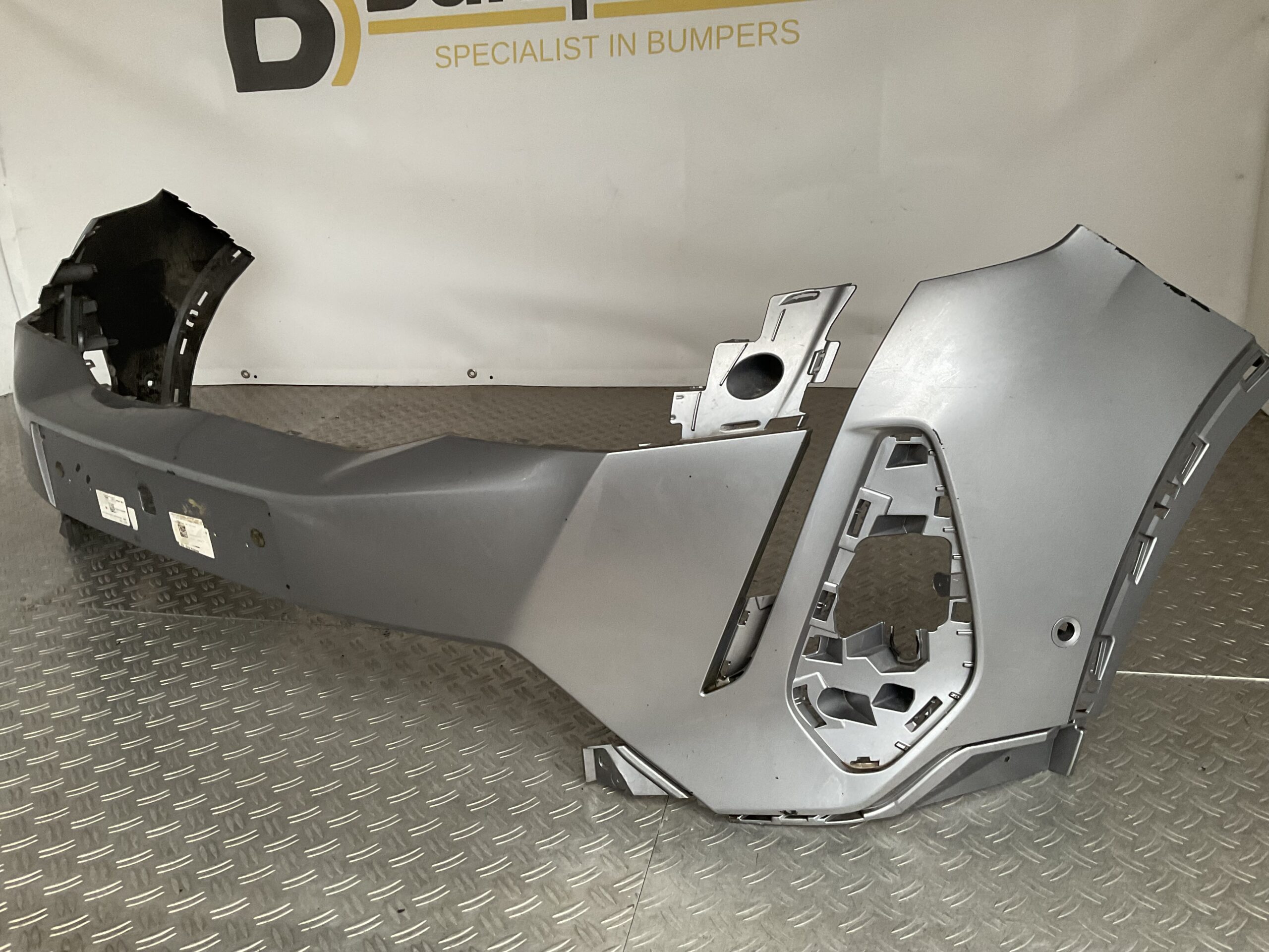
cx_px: 634
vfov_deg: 48.2
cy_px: 476
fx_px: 1063
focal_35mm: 29
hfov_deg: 61.7
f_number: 1.8
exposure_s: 1/50
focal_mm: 3
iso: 100
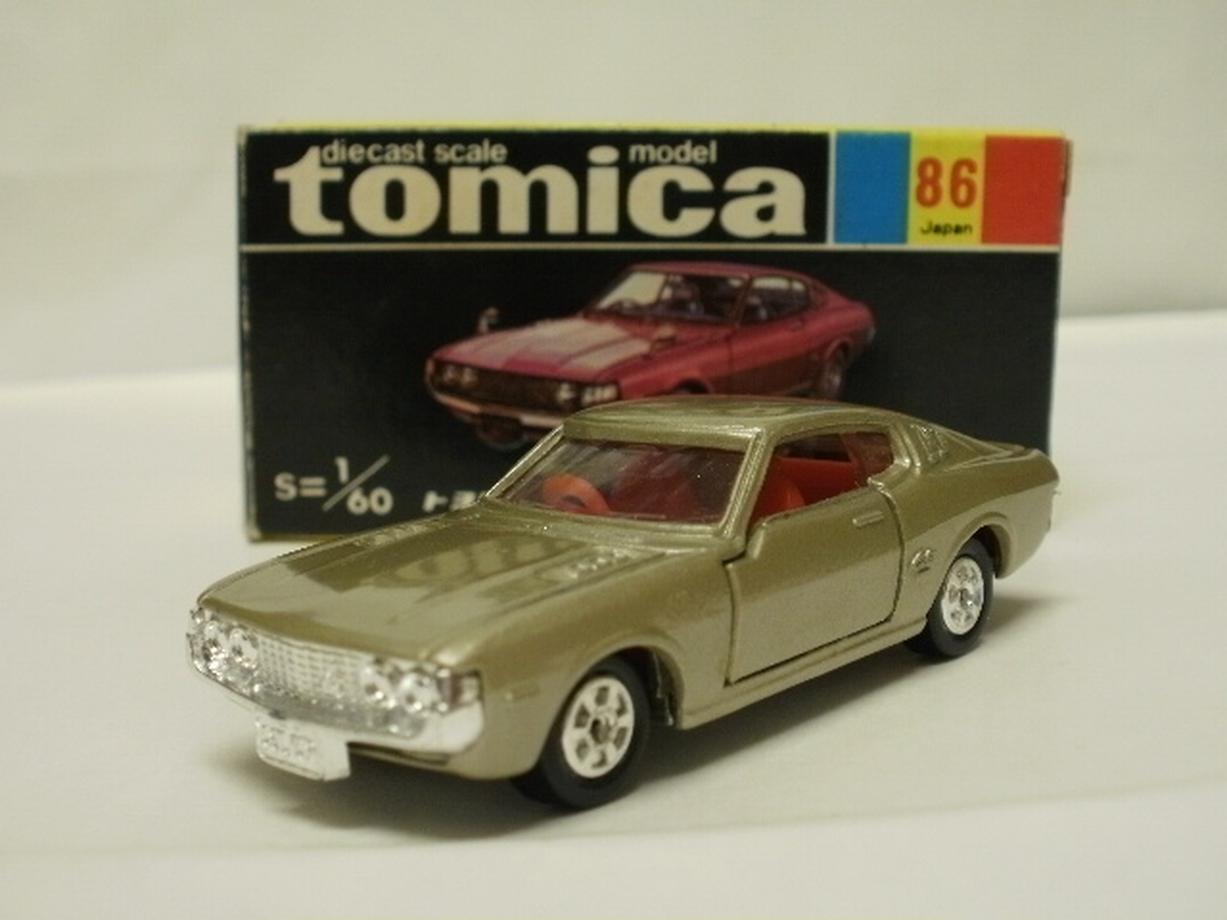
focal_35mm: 44
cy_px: 460
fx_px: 1560
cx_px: 614
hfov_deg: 42.9
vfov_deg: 32.9
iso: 125
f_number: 4
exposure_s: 1/8
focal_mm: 7.7
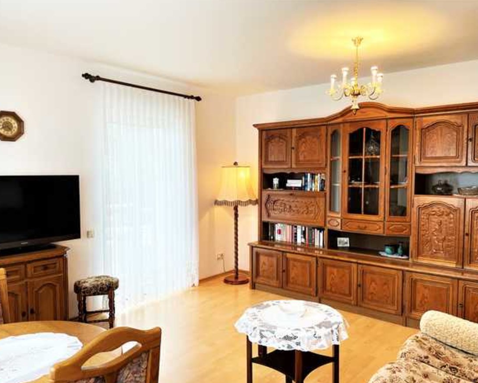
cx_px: 239
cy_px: 195
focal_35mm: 28
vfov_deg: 51.5
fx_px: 396
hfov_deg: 62.2
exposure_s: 1/100
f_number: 1.6
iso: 100
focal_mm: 4.2
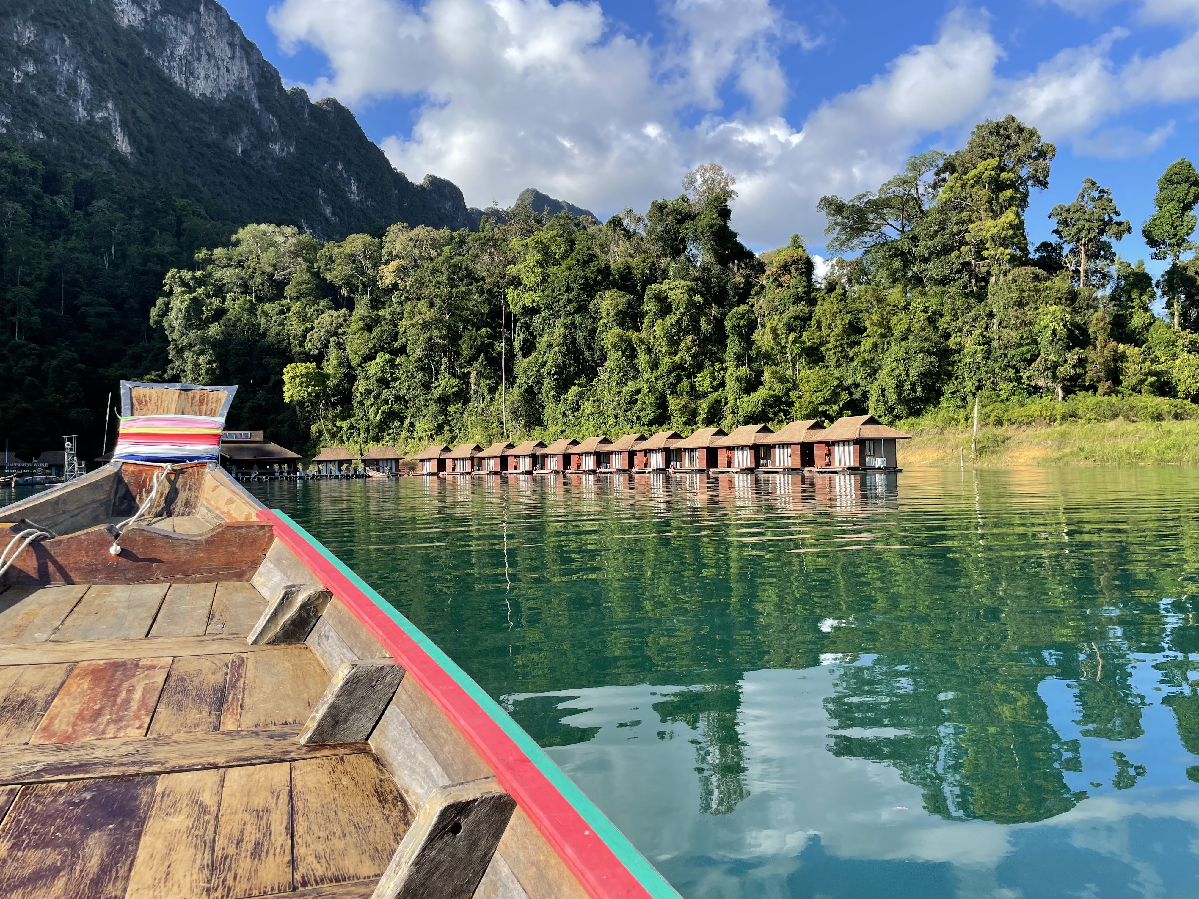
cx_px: 600
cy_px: 450
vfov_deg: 53.1
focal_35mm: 26
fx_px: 901
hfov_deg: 67.3
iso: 32
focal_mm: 4.2
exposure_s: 1/1595
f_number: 1.6
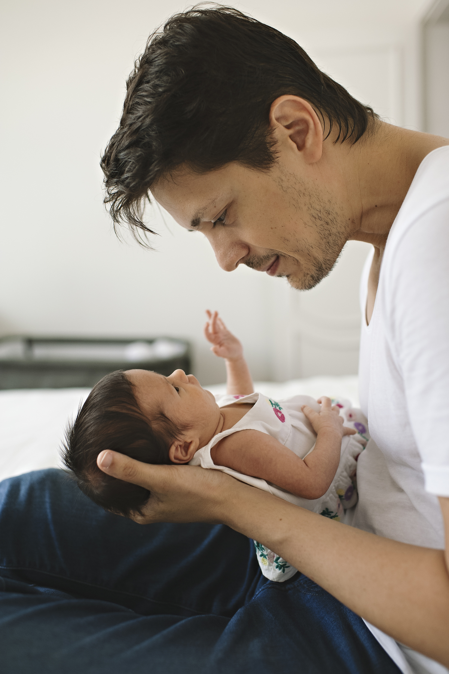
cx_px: 224
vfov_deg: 54.5
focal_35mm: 35
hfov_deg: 37.8
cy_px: 337
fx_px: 655
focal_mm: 35
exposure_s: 1/250
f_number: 2.5
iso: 400
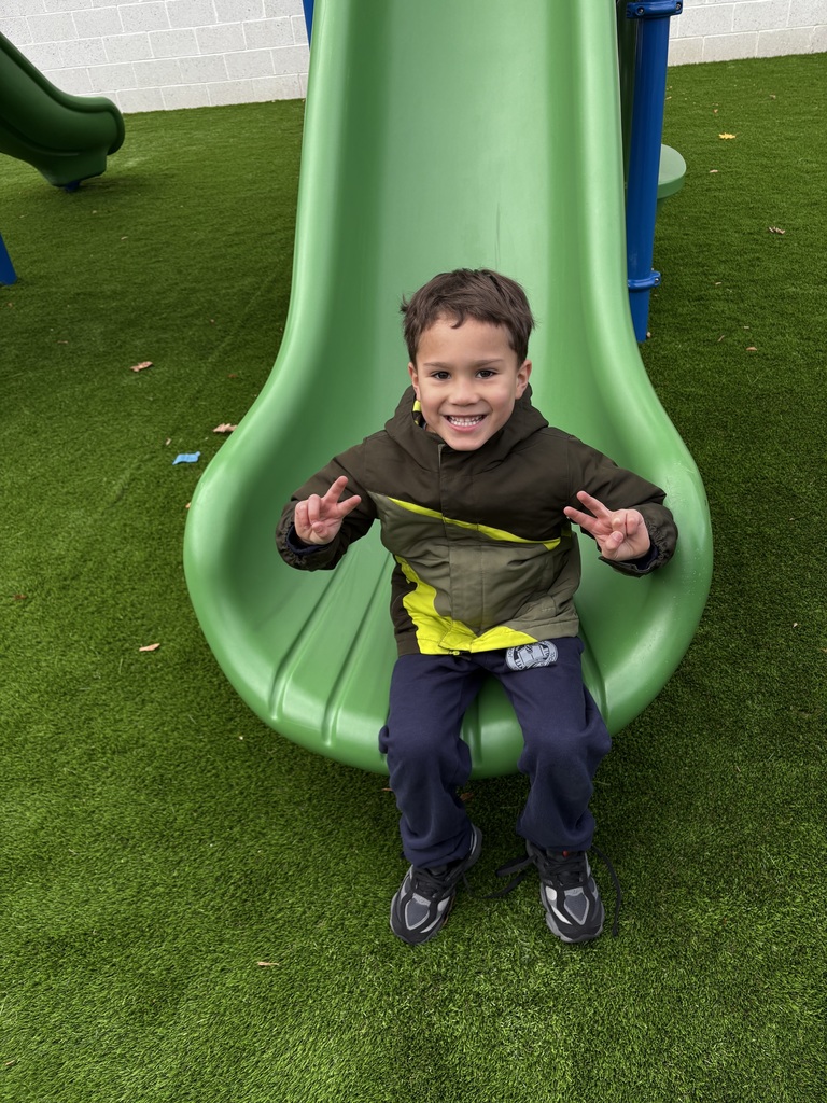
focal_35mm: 26
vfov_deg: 67.3
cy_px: 552
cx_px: 414
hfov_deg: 53.1
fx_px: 828
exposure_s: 1/791
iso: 50
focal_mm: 5.96
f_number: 1.6
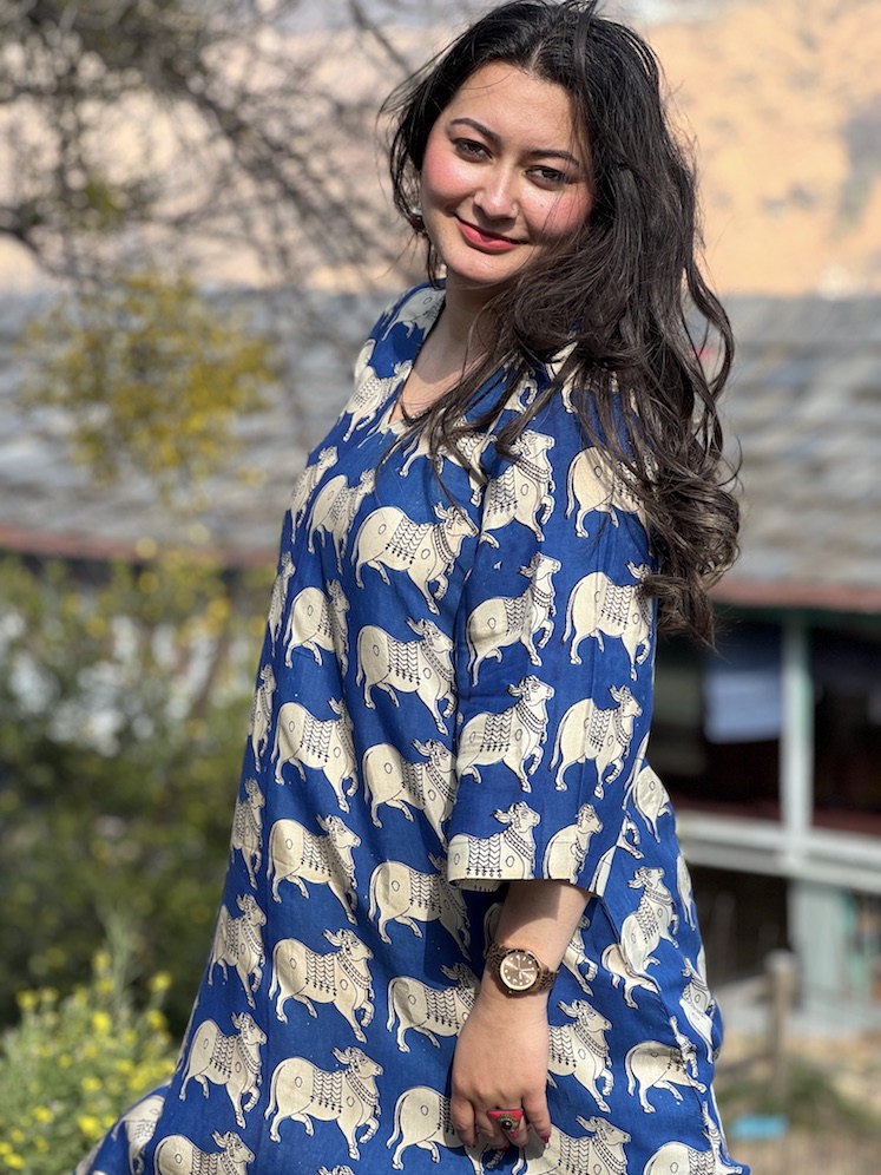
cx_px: 440
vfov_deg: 25.3
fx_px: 2613
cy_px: 588
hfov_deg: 19.1
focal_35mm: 77
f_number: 2.8
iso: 25
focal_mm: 9
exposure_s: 1/258
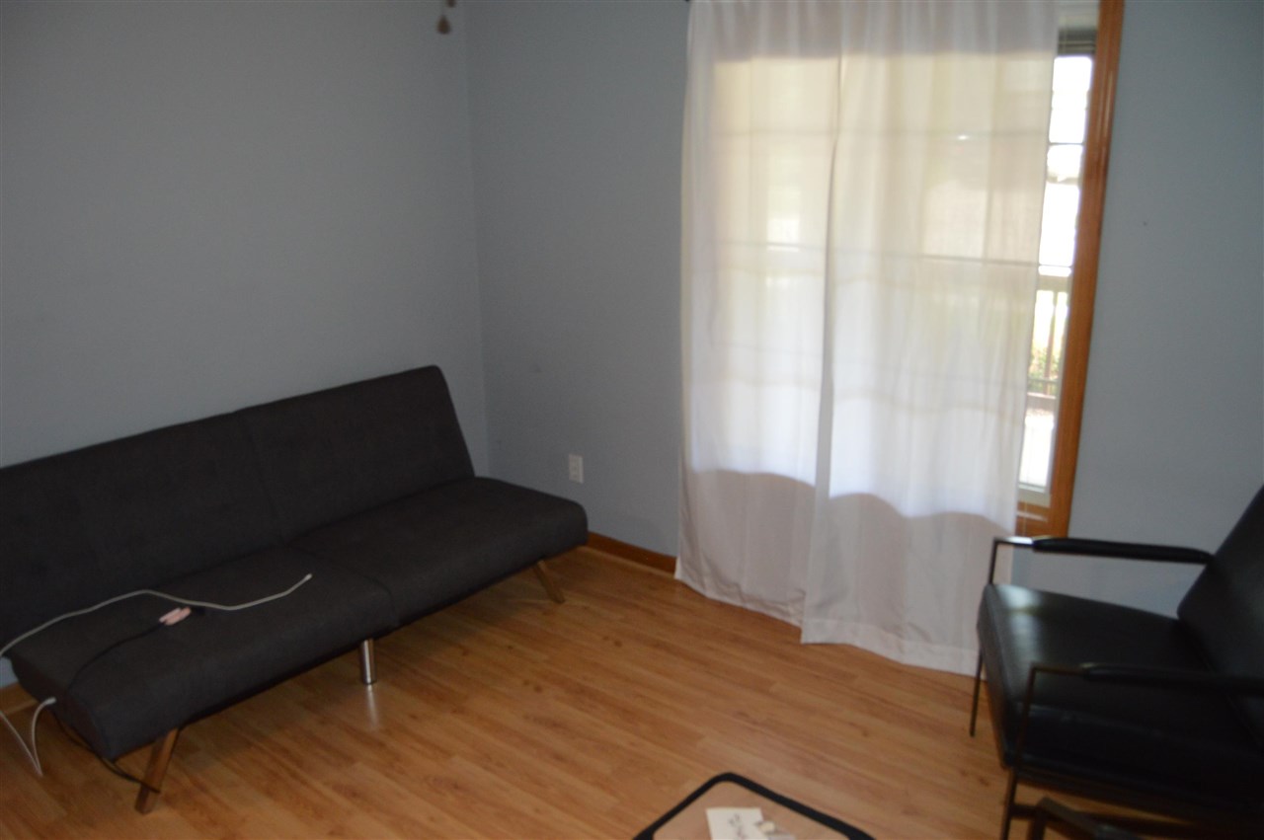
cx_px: 632
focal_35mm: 27
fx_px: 947
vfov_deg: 47.8
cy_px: 420
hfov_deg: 67.4
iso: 1000
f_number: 3.5
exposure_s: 1/60
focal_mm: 18
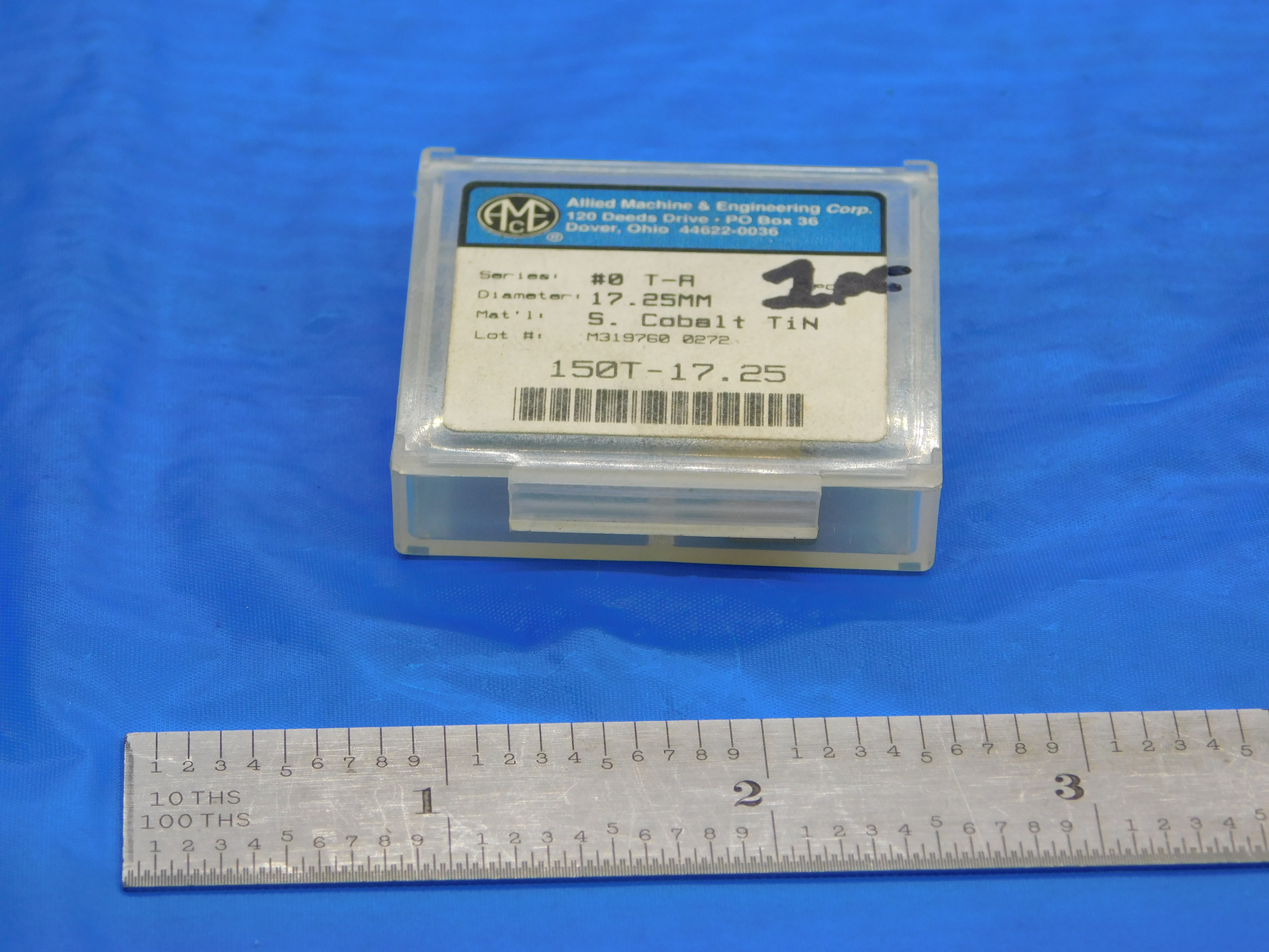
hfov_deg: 11.6
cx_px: 634
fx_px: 6232
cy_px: 476
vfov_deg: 8.7
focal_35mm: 170
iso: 125
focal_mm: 30.1
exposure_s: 1/80
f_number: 5.3
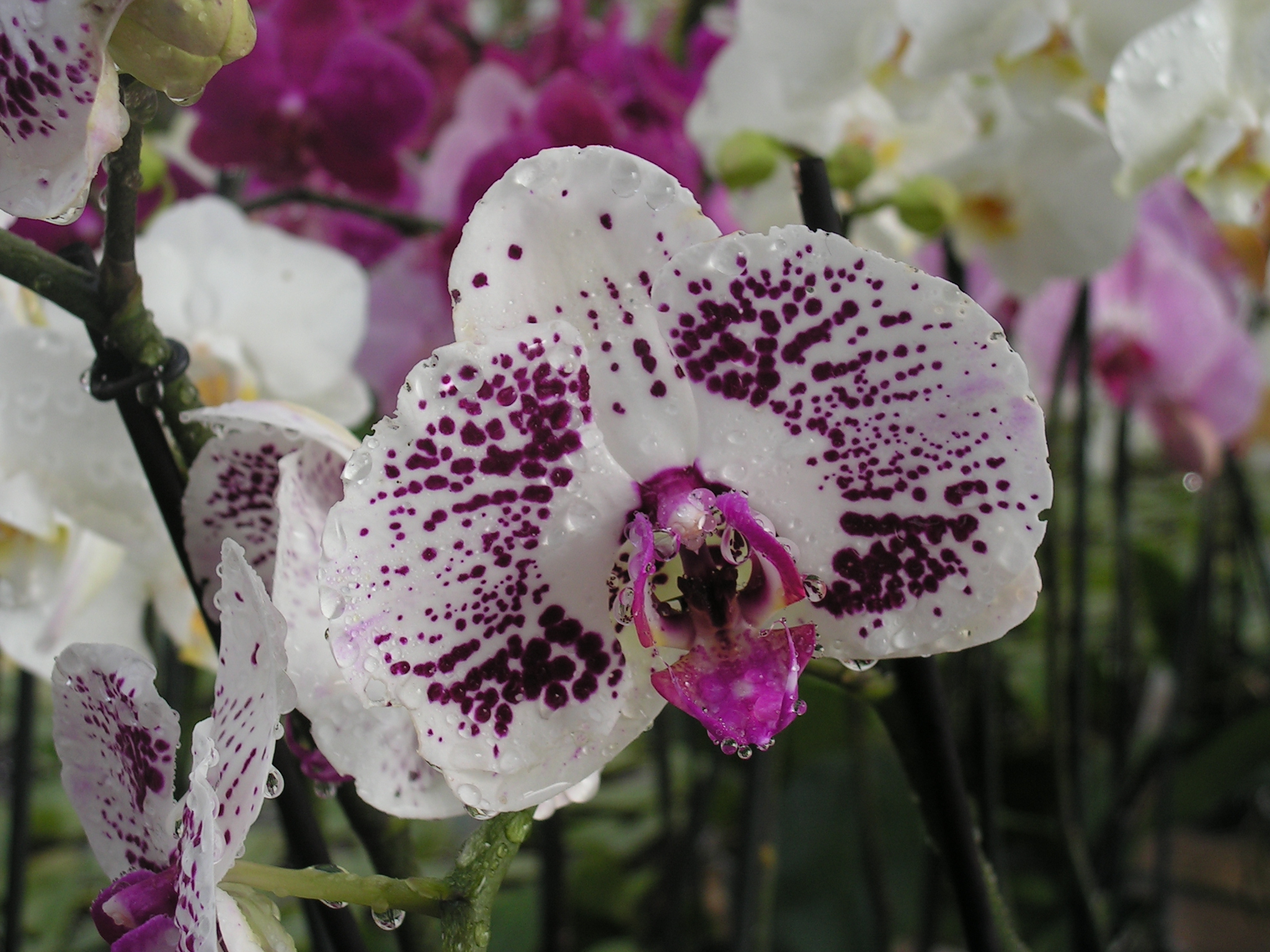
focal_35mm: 71
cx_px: 635
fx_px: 2605
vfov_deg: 20.7
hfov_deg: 27.4
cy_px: 476
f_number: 3.3
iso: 64
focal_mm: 11.9
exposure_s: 1/100
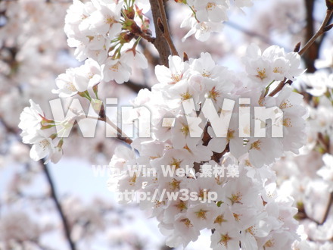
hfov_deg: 7.6
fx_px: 2520
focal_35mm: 262
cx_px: 166
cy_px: 125
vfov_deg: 5.7
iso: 160
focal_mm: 47.2
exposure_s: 1/538
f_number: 5.1
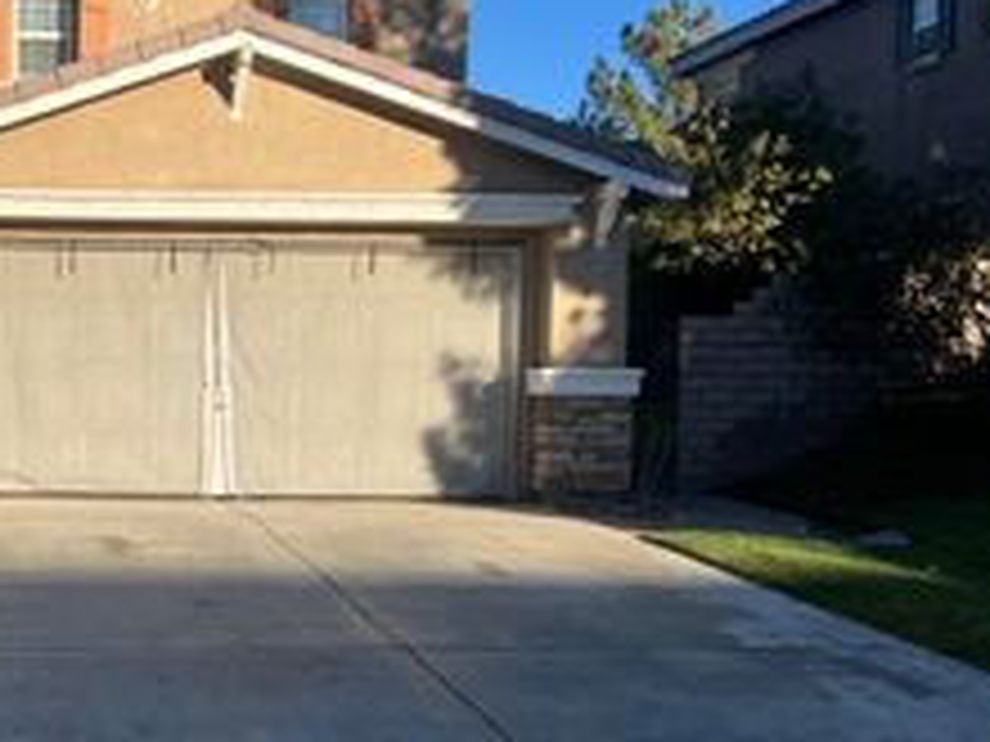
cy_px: 434
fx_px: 1687
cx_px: 22
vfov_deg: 24.8
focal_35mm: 59
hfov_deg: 30.6
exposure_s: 1/4115
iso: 50
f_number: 1.5
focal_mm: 5.7
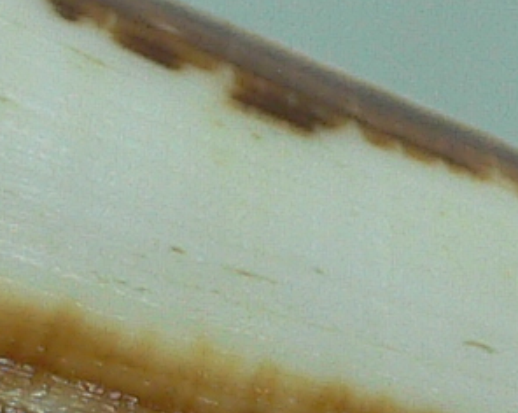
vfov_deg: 6.5
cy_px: 646
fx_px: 3567
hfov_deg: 8.3
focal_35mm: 233
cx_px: 338
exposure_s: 1/60
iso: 80
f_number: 2.8
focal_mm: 4.6
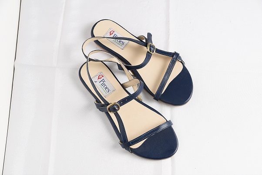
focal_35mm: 60
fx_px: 437
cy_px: 88
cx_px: 131
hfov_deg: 33.4
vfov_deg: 22.6
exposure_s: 1/200
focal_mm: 60
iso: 200
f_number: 6.3
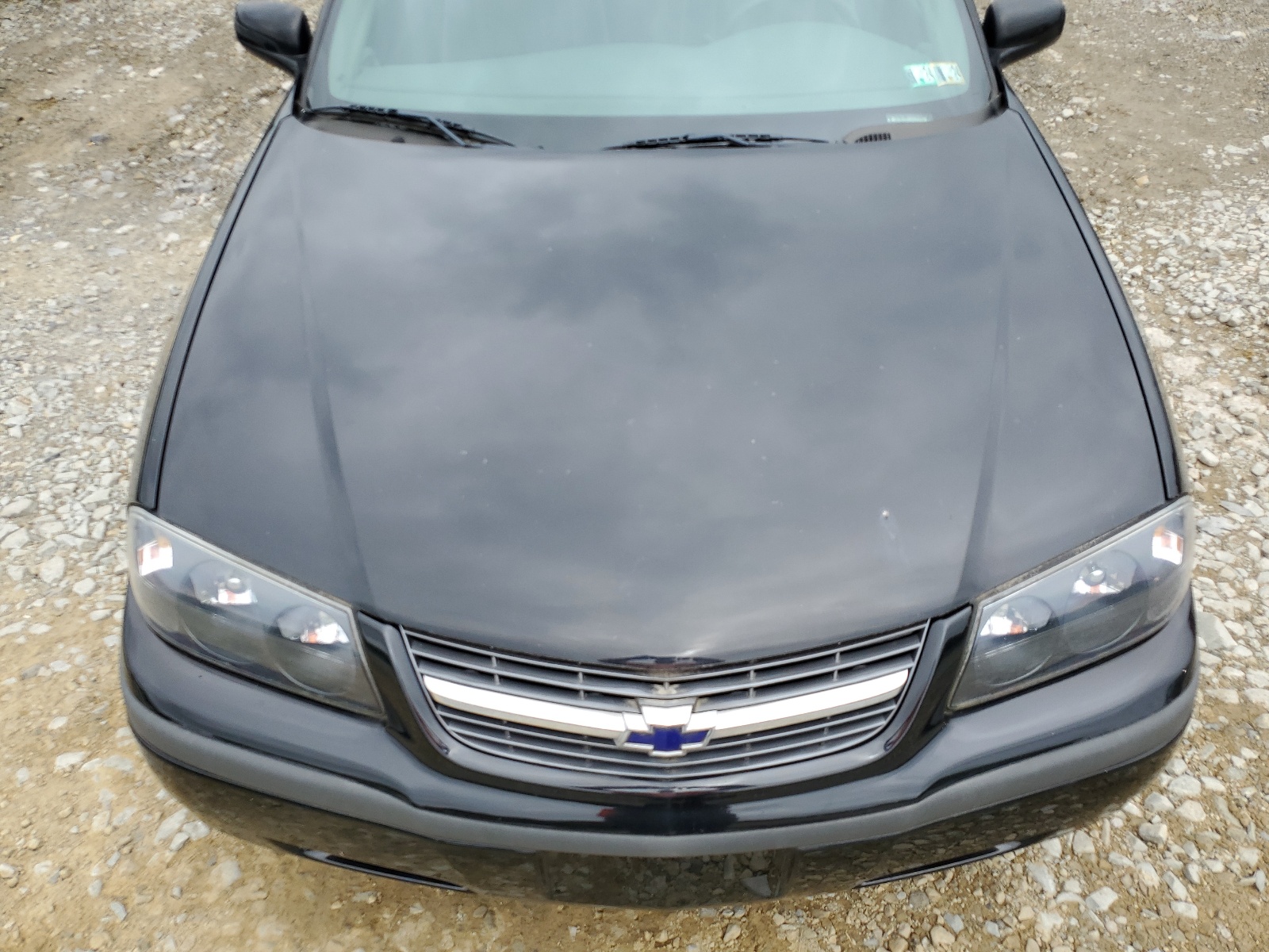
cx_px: 634
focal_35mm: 26
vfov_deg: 53.1
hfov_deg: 67.3
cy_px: 476
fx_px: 953
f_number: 1.5
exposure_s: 1/769
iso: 50
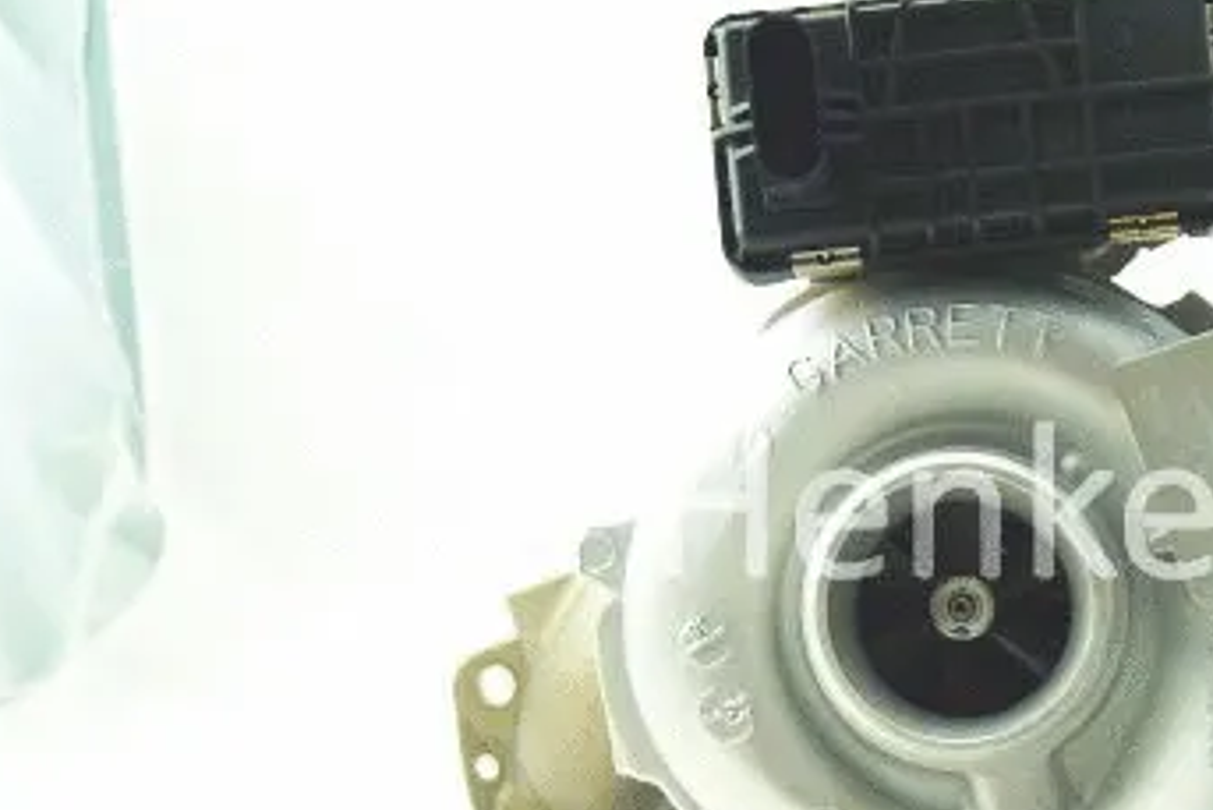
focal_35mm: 68
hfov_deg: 29.0
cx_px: 964
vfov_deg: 20.0
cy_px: 497
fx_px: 2292
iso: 160
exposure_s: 1/160
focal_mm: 26
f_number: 4.5
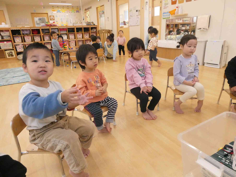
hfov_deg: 71.6
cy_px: 88
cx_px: 118
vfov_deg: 56.8
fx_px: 164
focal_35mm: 24
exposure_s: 1/125
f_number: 3.3
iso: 640
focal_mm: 4.3
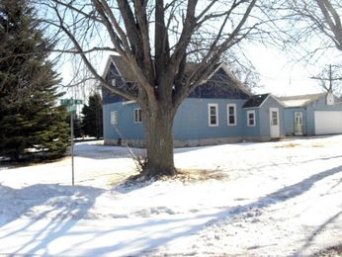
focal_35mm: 36
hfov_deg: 51.3
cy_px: 128
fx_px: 356
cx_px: 171
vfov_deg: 39.7
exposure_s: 1/1000
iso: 200
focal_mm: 6.3
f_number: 3.1
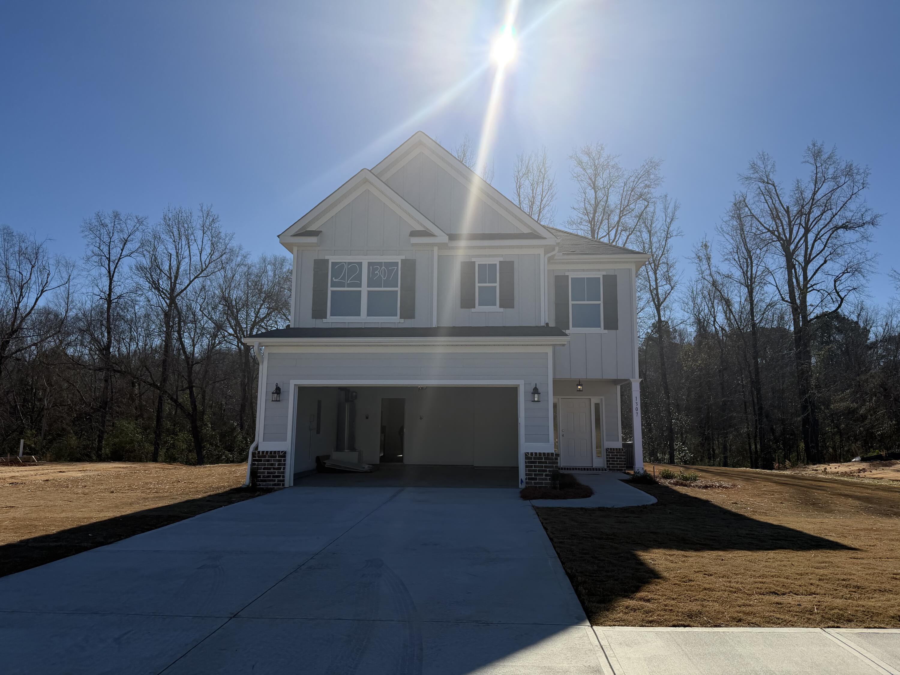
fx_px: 624
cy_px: 338
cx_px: 450
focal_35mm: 24
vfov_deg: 56.8
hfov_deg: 71.6
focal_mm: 6.76
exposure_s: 1/11905
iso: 125
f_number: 1.78
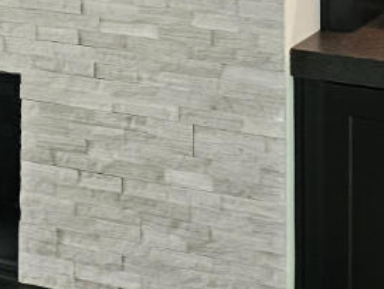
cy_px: -275
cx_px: 94
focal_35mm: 122
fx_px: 1355
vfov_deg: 11.1
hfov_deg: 16.0
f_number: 1.7
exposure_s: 1/30
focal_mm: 6.3
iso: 640
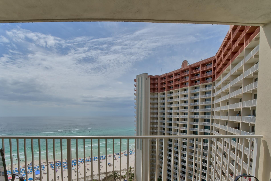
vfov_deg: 62.1
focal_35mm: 19
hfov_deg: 86.7
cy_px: 128
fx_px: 143
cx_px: 125
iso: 200
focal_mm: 12
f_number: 19
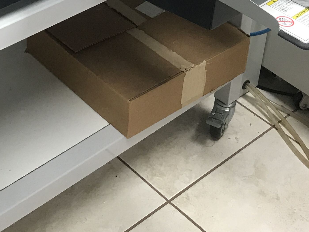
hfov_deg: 24.0
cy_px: -80
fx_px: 723
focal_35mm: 81
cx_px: 95
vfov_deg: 17.0
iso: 25
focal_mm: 3.99
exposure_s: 1/30
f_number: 1.8
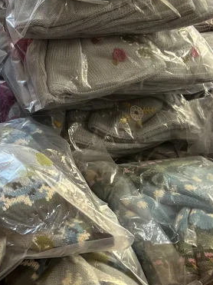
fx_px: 829
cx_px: -93
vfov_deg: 19.2
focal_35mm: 101
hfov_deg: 13.9
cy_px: 50
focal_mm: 5.1
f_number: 1.6
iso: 80
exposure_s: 1/122
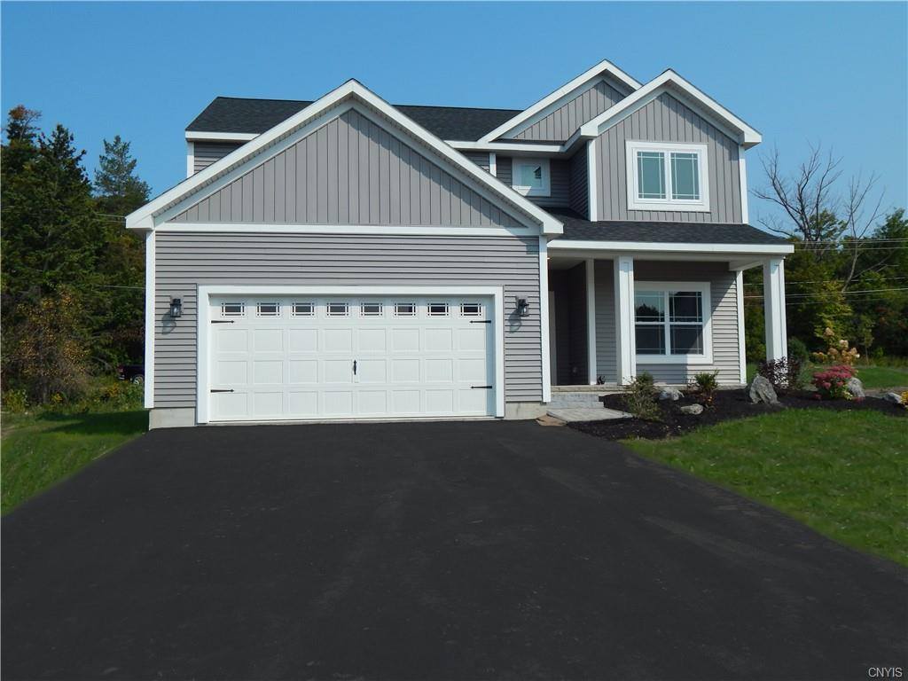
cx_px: 454
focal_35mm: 31
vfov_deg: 45.4
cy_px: 340
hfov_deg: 58.4
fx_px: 813
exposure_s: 1/800
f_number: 6.5
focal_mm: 5.6
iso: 125
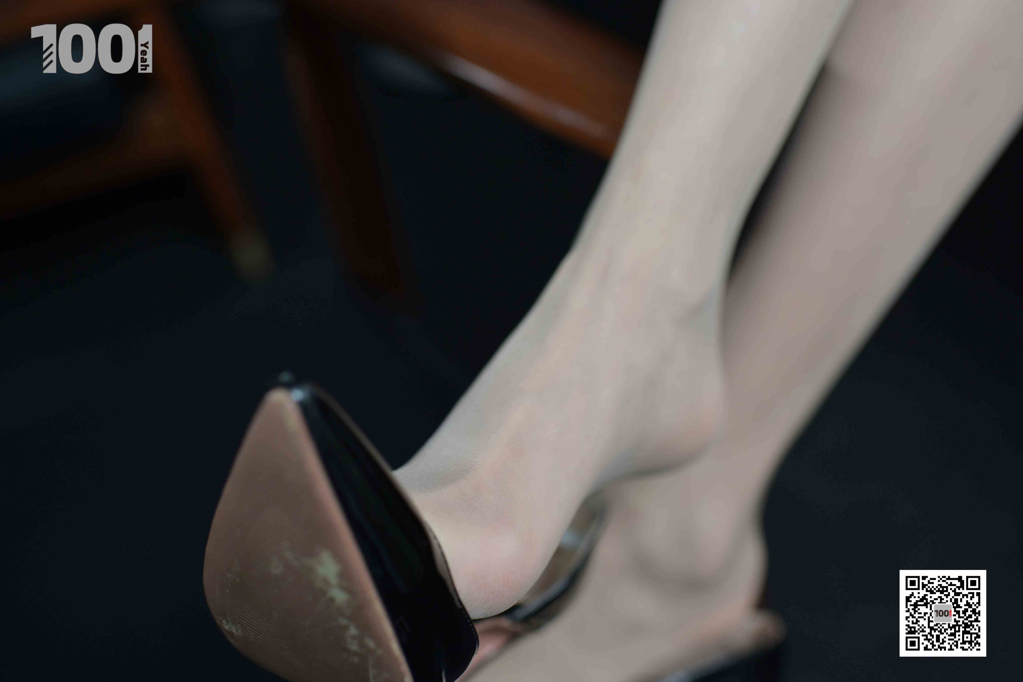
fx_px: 995
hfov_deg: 54.4
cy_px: 341
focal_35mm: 35
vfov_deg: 37.9
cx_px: 512
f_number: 2.8
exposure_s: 1/320
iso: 640
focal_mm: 35
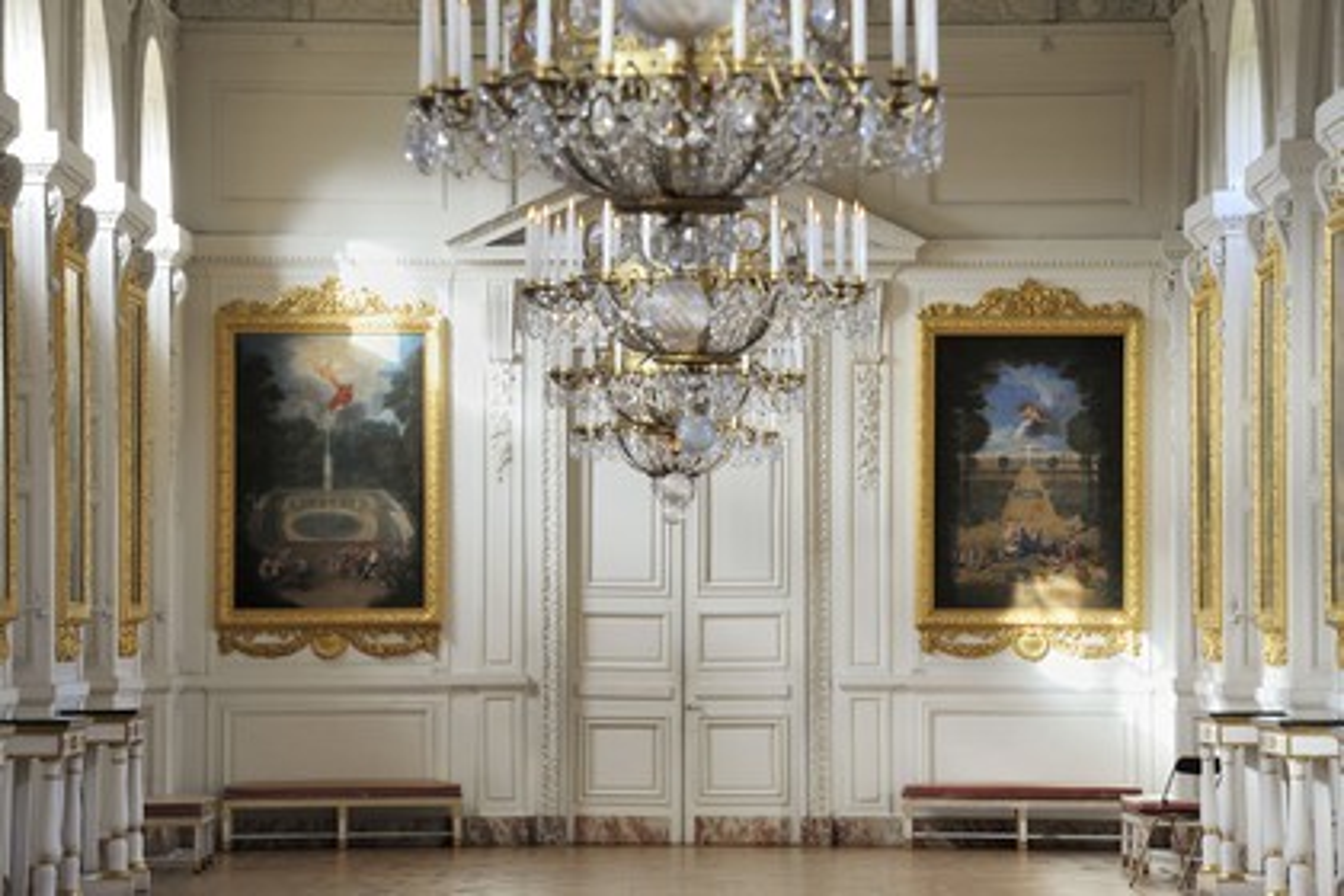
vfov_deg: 6.9
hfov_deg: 10.3
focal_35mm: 200
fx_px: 7466
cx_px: 672
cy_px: 448
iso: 200
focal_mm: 200
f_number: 10
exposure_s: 1/2
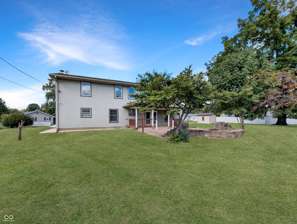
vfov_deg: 90.1
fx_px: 112
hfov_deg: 106.1
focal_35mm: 13
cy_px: 112
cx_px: 148
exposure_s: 1/1049
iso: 46
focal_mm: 1.95
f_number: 2.2
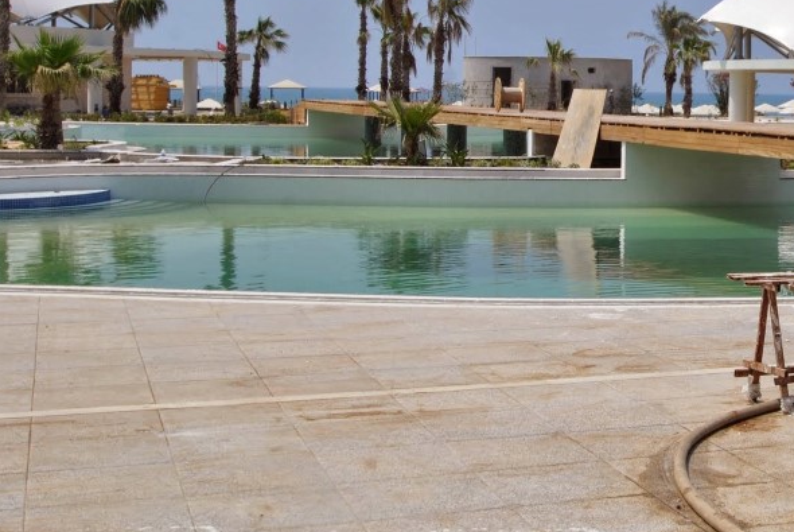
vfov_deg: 19.4
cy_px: 131
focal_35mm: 70
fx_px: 1546
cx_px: 764
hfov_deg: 27.4
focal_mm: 24
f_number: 10
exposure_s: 1/400
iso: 100
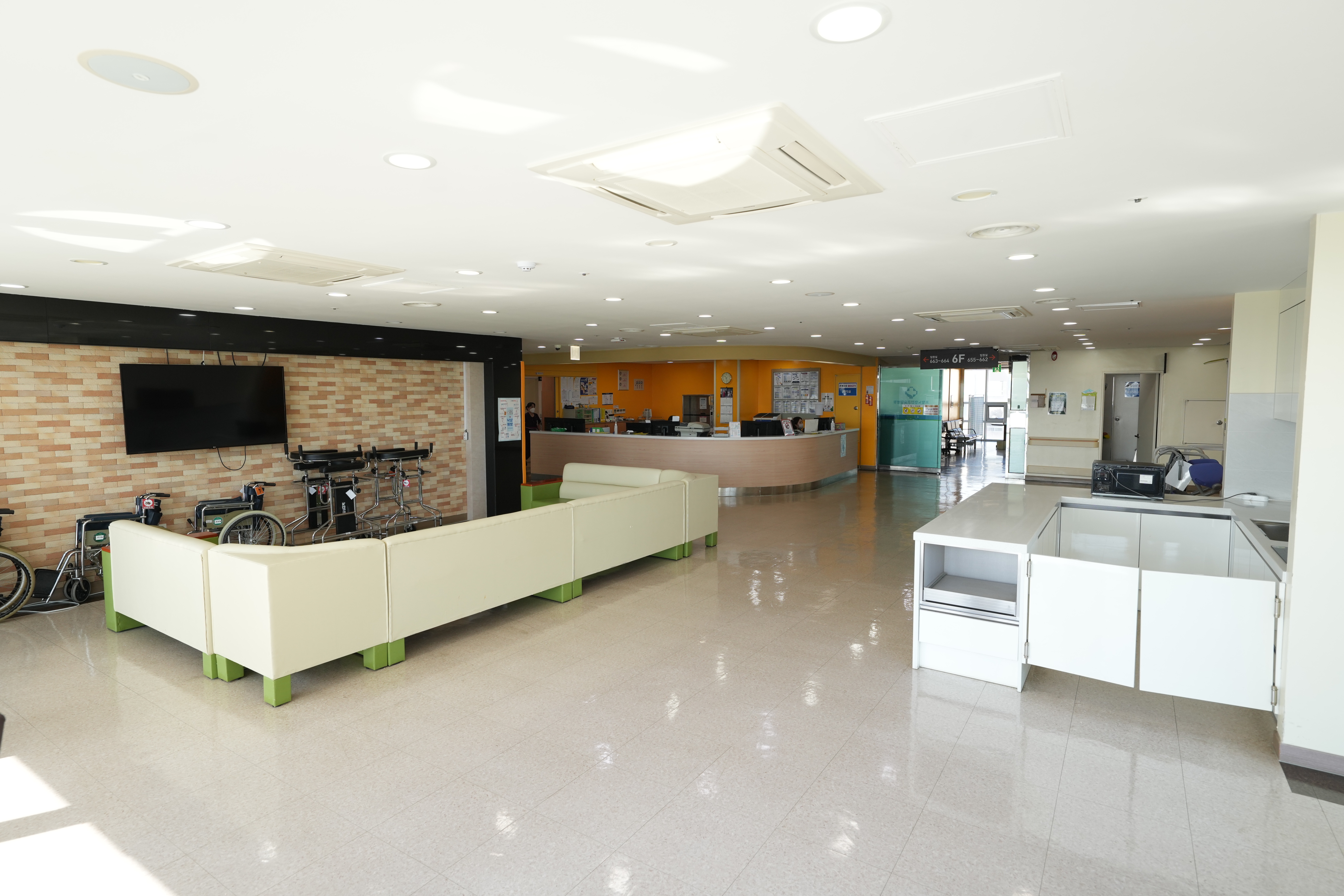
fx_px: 709
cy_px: 448
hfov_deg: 86.9
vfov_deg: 64.6
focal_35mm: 19
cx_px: 672
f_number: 4.5
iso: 400
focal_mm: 19
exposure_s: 1/160
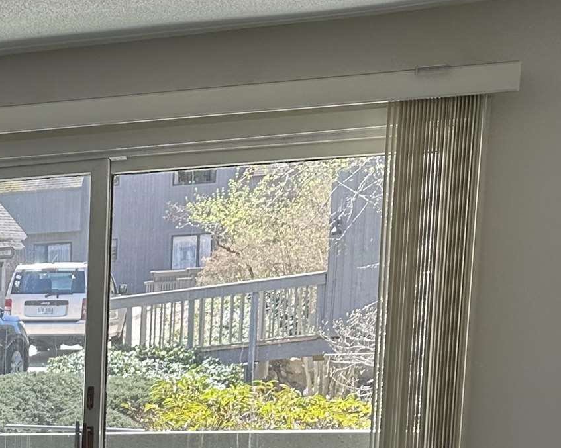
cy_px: 631
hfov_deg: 19.9
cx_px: -239
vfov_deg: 16.7
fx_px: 1411
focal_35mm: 85
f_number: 1.78
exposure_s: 1/380
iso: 80
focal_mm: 6.86
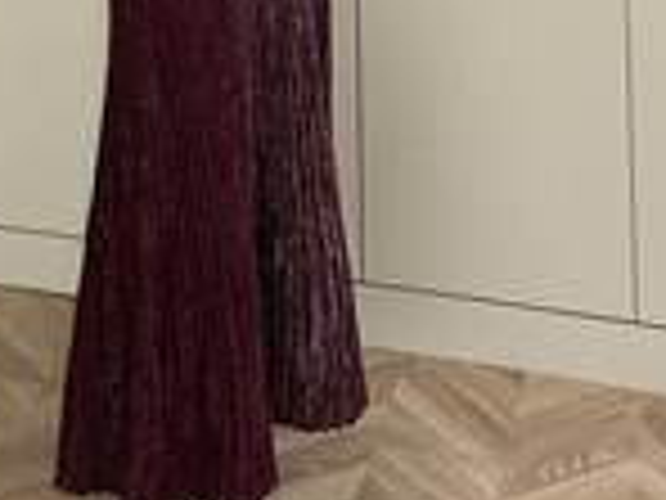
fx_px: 1289
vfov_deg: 19.3
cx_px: 198
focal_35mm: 67
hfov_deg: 28.7
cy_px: -236
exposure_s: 1/121
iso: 200
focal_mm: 6.86
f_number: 1.78
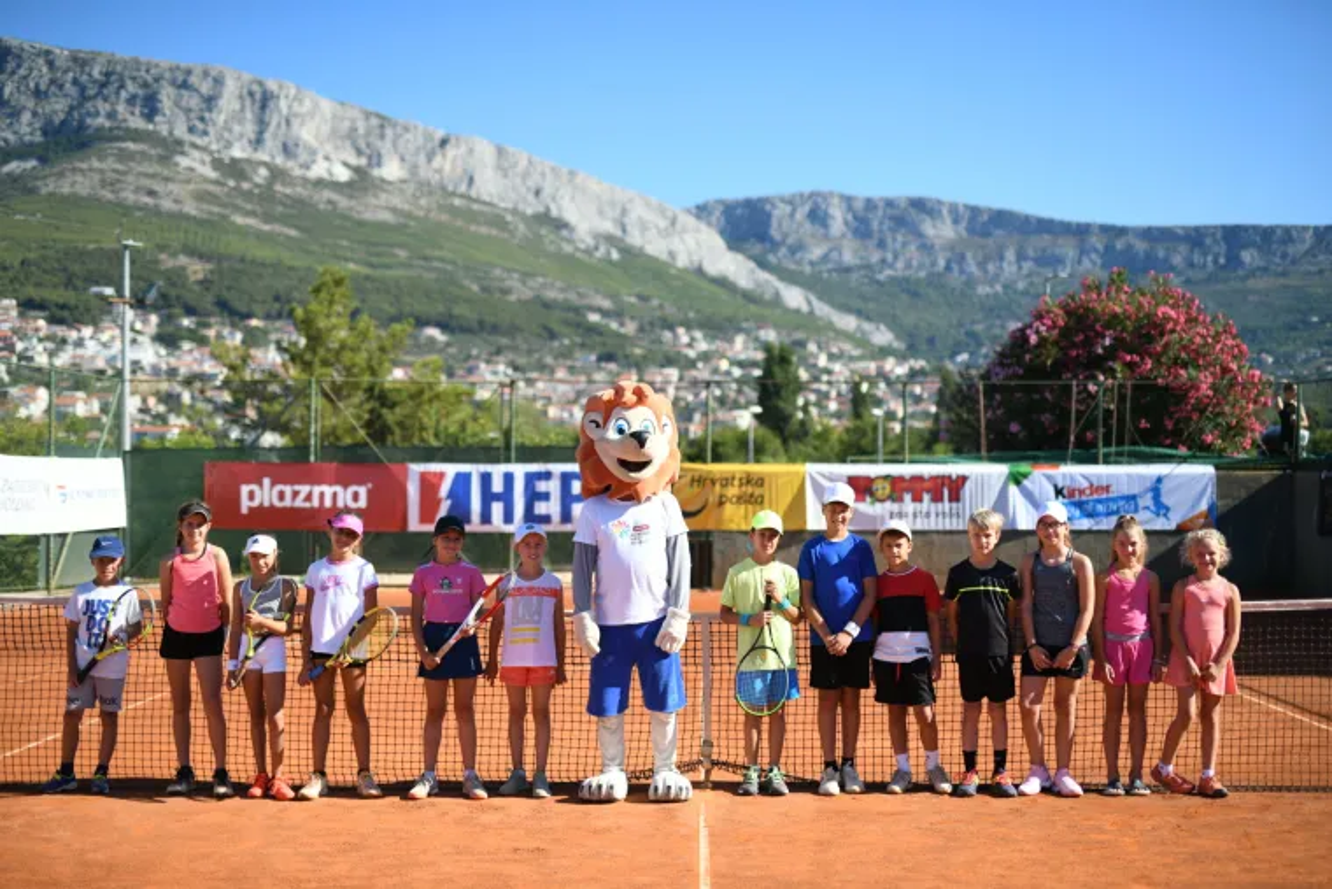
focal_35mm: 50
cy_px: 444
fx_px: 1850
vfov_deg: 27.0
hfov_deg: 39.6
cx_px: 666
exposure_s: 1/4000
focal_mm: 50
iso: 125
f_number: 1.8
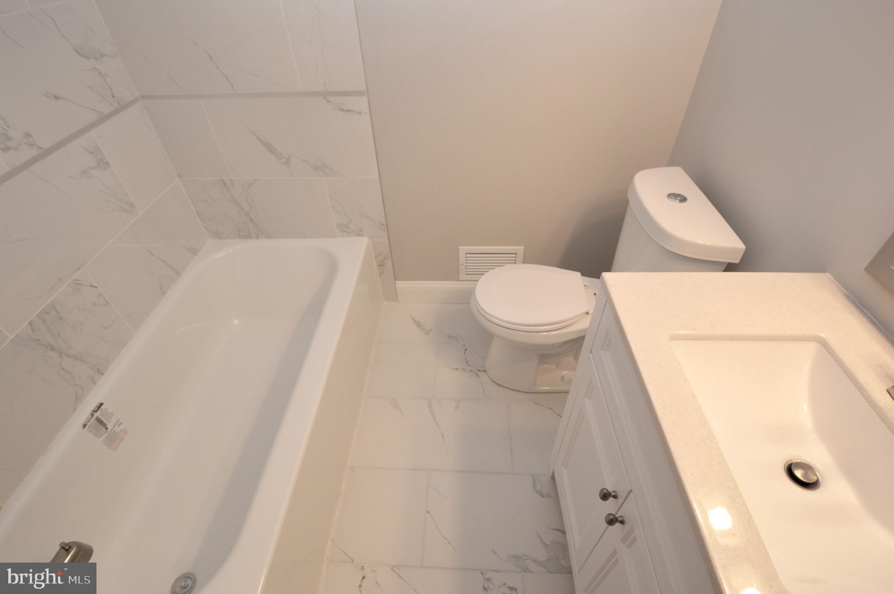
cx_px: 447
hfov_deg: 100.4
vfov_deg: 77.2
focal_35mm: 15
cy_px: 297
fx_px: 372
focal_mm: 10
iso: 400
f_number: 4.5
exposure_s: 1/80
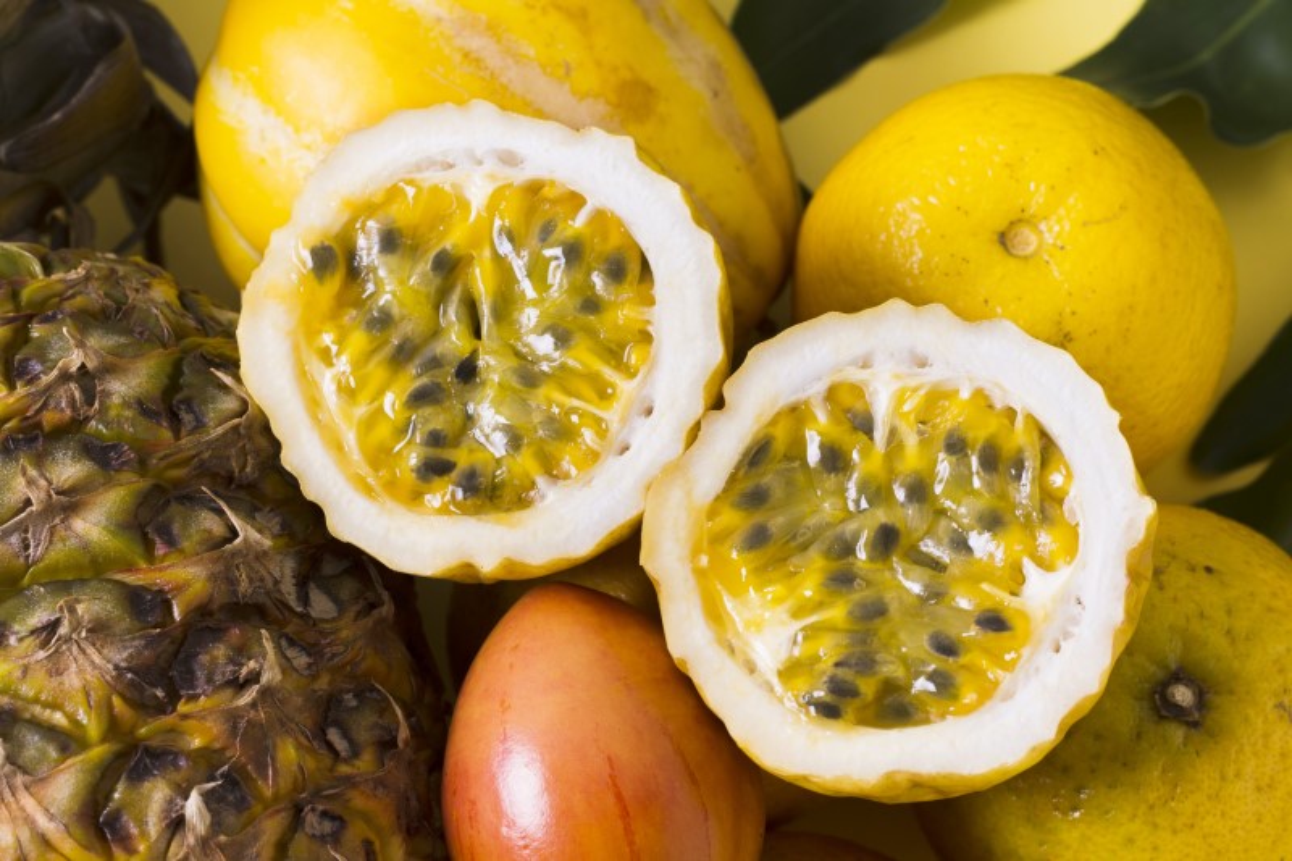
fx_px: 2691
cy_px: 430
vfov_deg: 18.2
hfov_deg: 27.0
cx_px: 646
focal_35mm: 75
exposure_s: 1/125
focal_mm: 50
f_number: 8
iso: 160
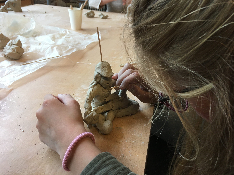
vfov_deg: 48.2
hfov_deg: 61.7
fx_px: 196
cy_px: 88
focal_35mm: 29
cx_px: 117
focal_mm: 4.15
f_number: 2.2
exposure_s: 1/33
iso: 50
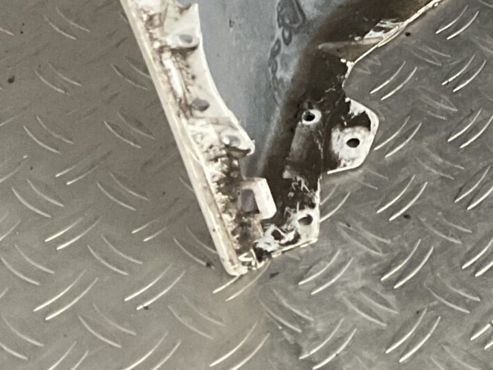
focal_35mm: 103
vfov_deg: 13.2
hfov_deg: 17.5
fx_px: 1467
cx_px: 697
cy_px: -263
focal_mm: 3
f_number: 1.8
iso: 200
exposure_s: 1/33
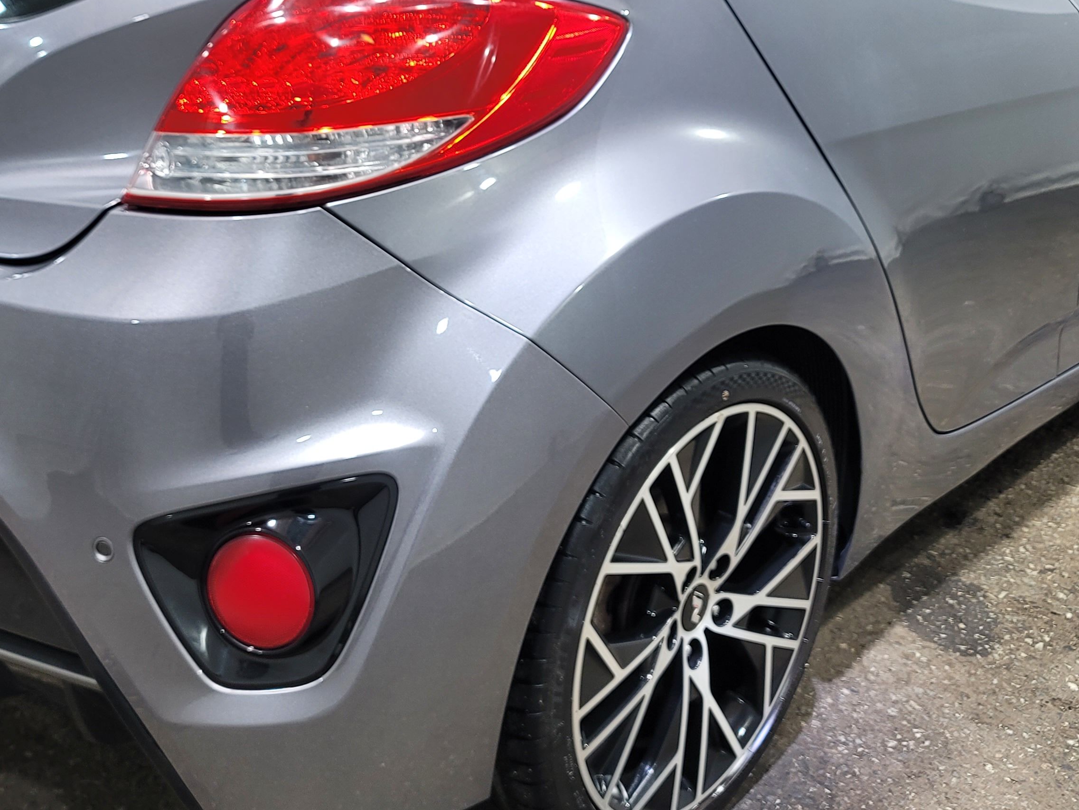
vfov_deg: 32.6
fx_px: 1372
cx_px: 479
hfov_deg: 42.9
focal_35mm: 44
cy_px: 261
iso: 80
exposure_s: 1/120
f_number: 1.8
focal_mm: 7
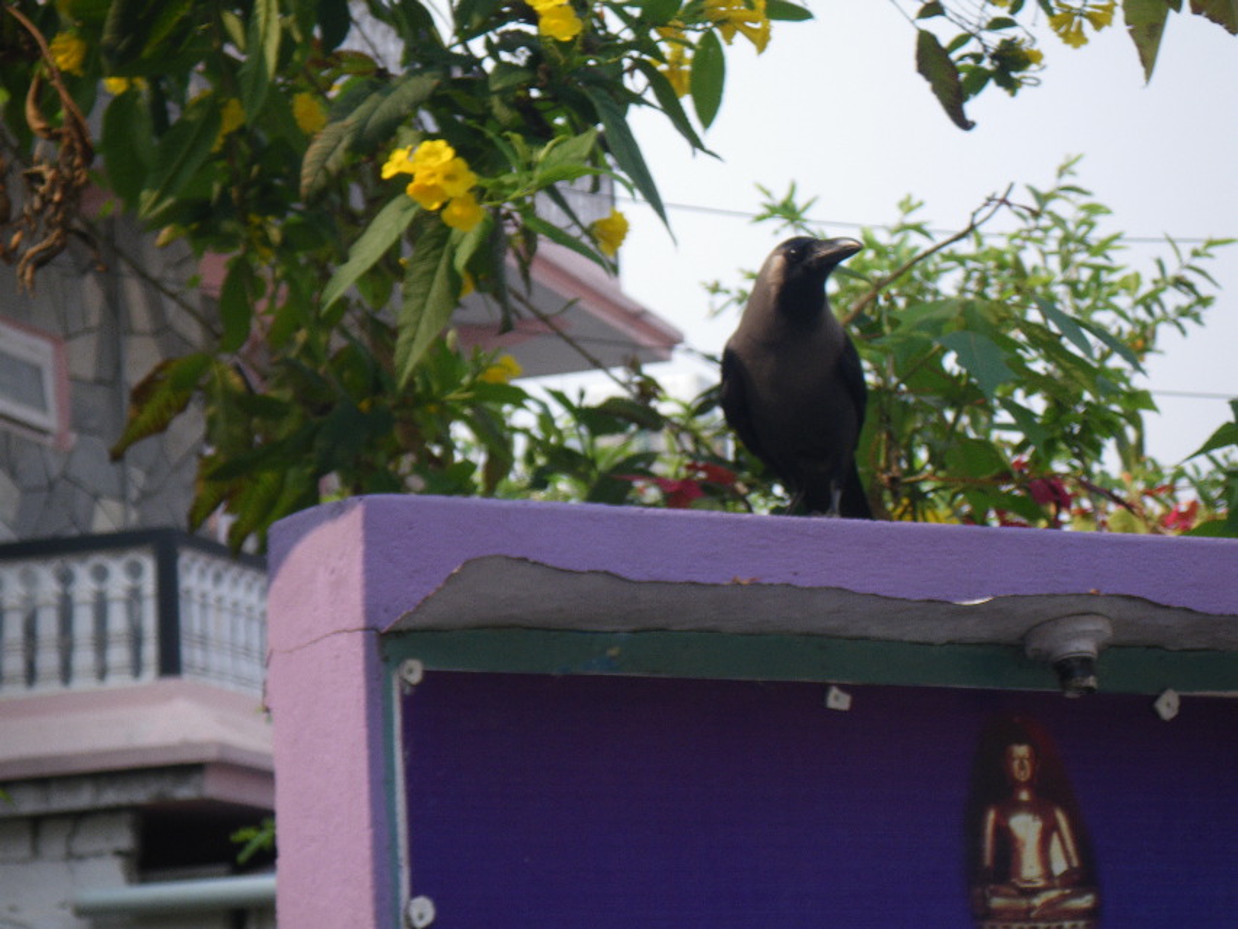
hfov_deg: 17.1
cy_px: 464
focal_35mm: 115
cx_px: 619
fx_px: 4113
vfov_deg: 12.9
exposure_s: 1/160
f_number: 5.2
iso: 64
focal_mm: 20.6
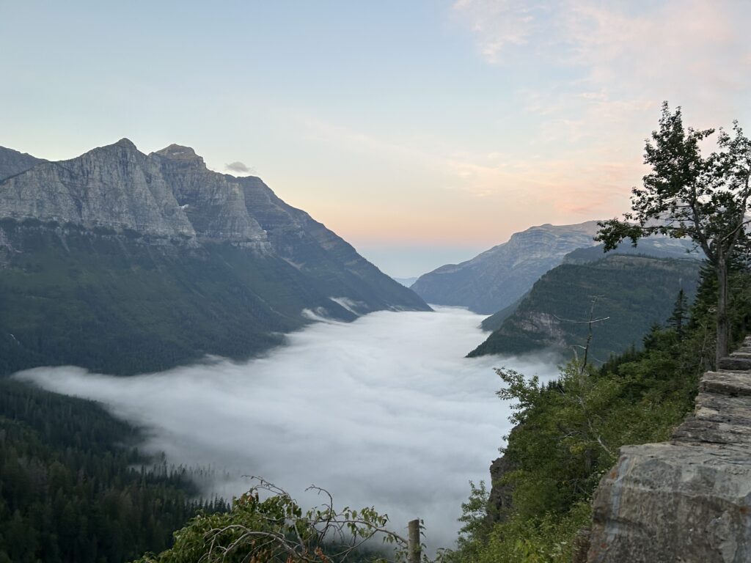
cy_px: 282
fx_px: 564
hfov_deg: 67.3
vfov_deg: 53.1
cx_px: 376
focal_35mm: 26
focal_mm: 5.7
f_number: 1.5
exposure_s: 1/121
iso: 100
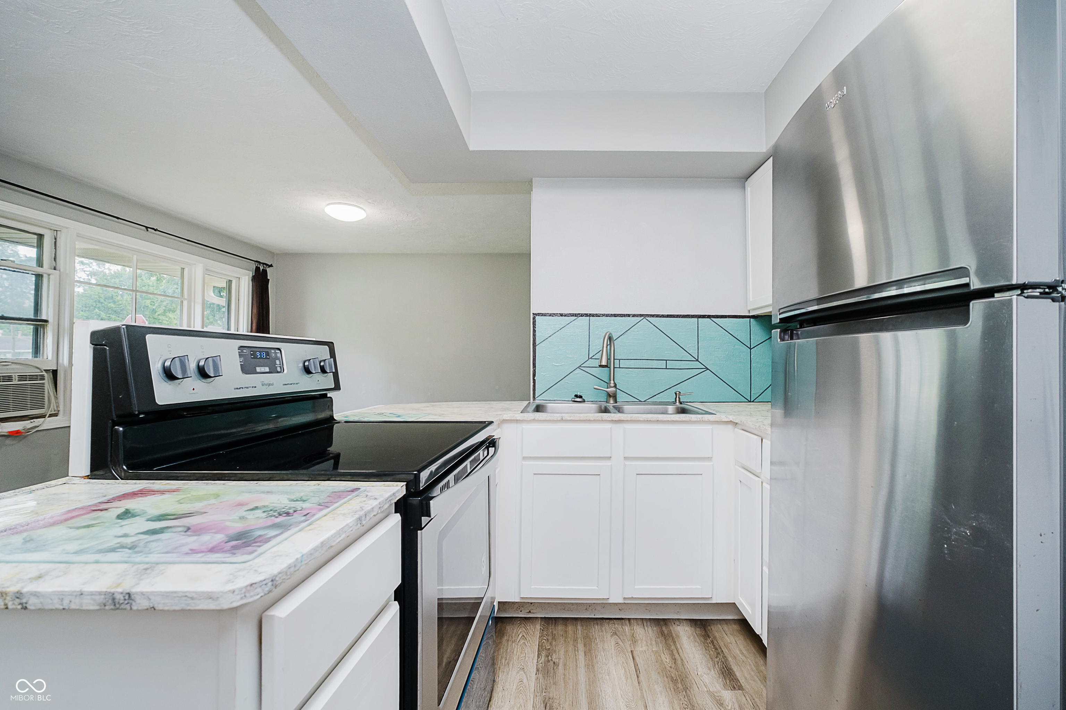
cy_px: 355
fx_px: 444
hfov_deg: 100.4
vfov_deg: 77.3
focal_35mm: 15
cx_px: 533
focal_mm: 10
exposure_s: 1/25
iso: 500
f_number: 4
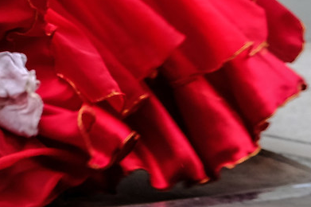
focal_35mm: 510
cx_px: -173
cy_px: -238
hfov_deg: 4.0
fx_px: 4402
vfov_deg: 2.7
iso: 200
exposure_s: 1/250
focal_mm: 55
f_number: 4
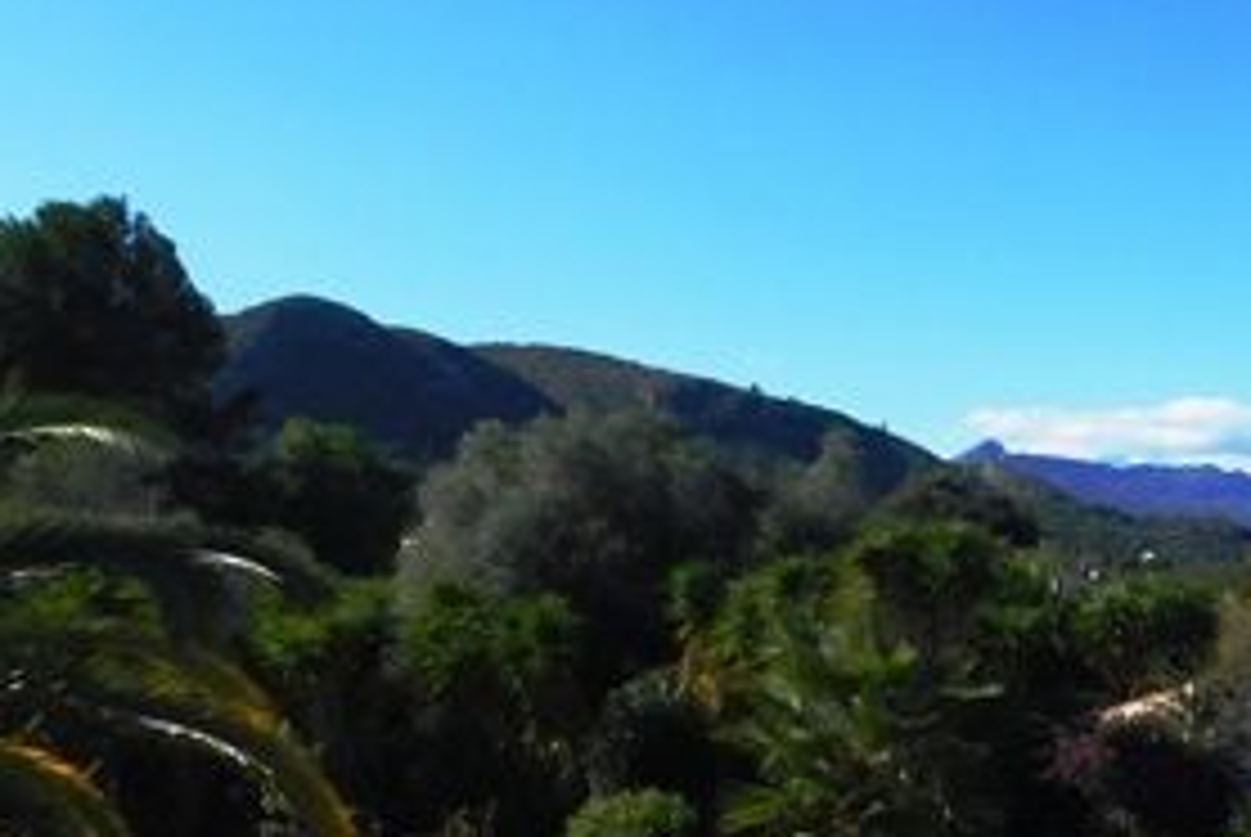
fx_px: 1913
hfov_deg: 34.1
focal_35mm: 55
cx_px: 1148
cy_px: 490
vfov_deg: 24.6
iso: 125
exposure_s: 1/640
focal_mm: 4
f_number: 6
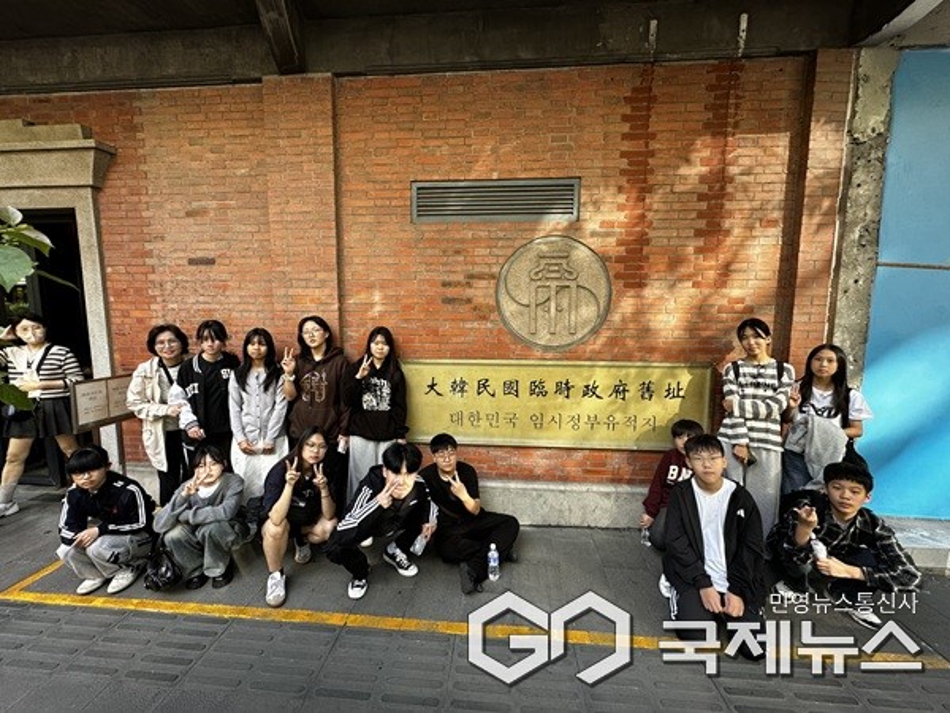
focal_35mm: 14
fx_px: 384
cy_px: 356
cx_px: 475
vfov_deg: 85.7
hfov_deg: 102.1
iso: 80
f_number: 2.2
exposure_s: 1/99
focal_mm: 2.22
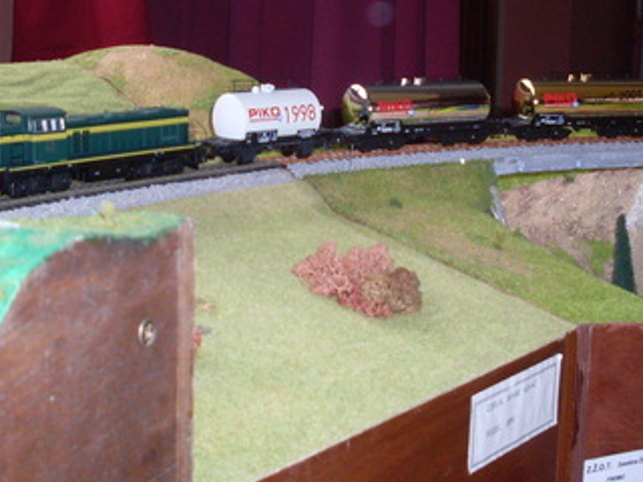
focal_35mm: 76
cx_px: 400
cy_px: 94
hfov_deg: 25.6
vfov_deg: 19.2
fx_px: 1412
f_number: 2.8
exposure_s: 1/45
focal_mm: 6.3
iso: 100
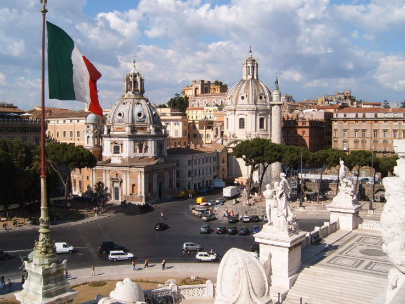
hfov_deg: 50.1
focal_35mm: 37
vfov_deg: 38.7
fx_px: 433
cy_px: 152
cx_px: 202
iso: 63
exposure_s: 1/350
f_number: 6
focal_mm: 6.2
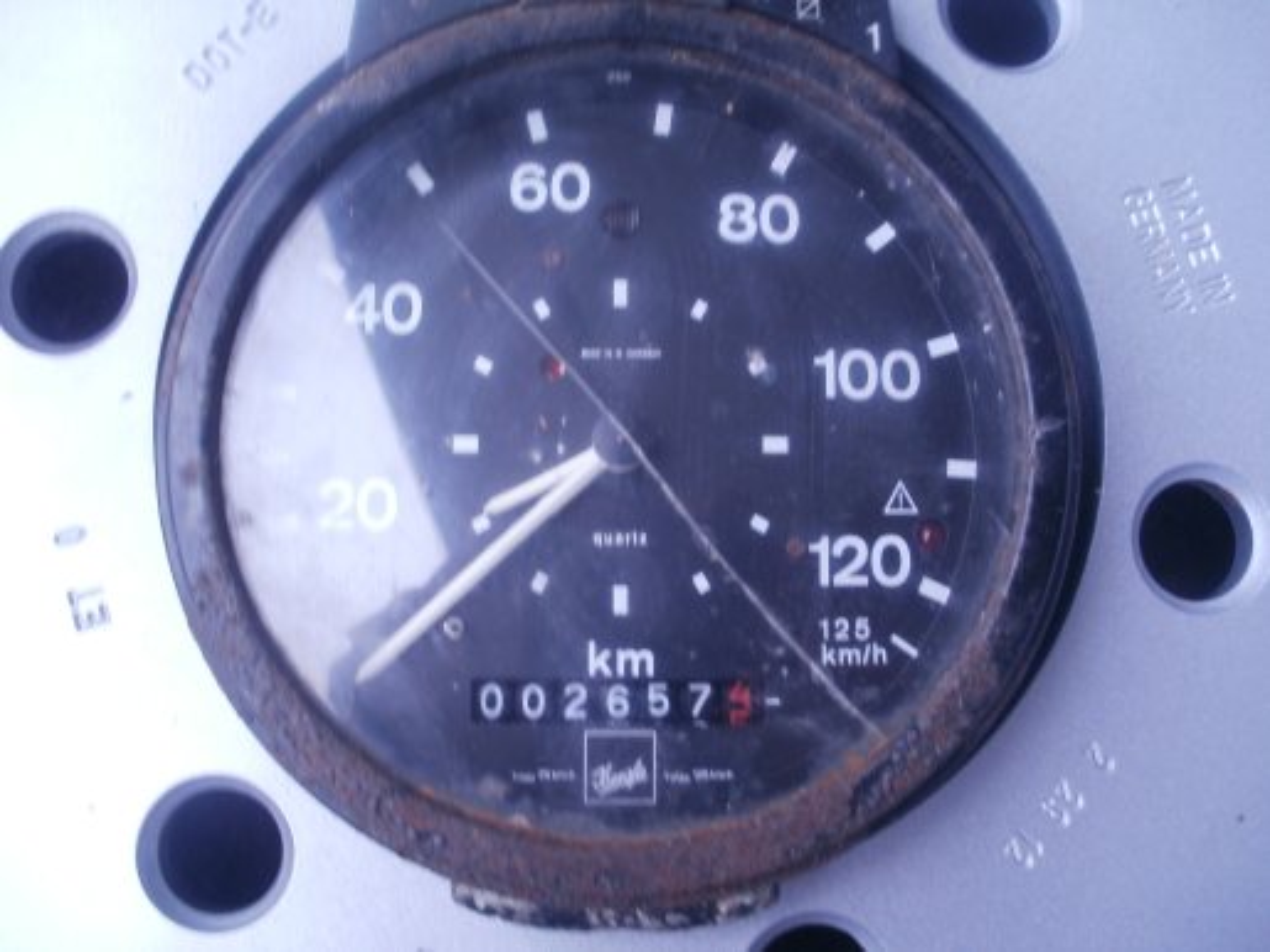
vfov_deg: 39.6
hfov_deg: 51.4
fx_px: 1320
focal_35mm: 36
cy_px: 476
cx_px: 635
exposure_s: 1/50
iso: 100
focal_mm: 6.3
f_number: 3.5
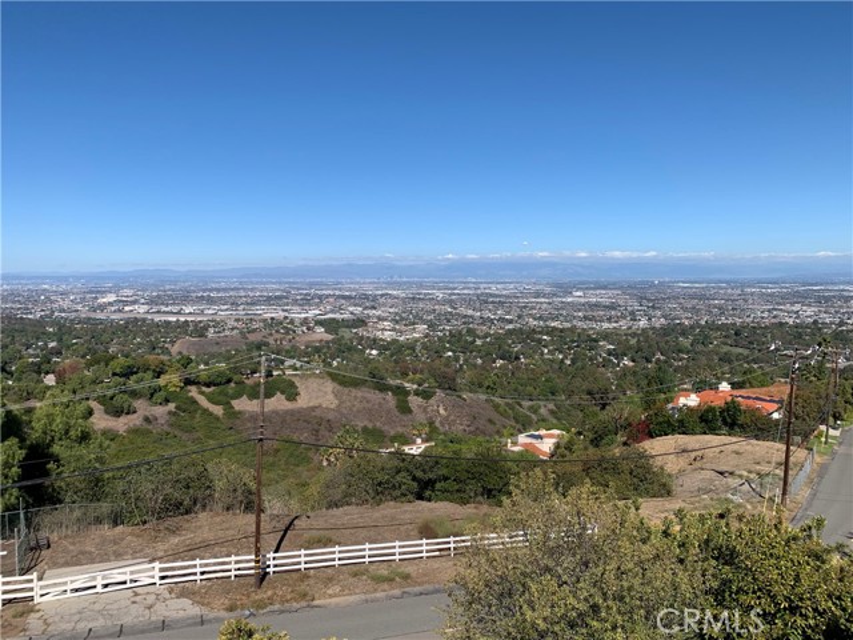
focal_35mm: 26
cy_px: 320
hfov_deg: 67.3
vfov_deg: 53.1
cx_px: 426
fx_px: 641
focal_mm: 4.25
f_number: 1.8
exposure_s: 1/3185
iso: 25
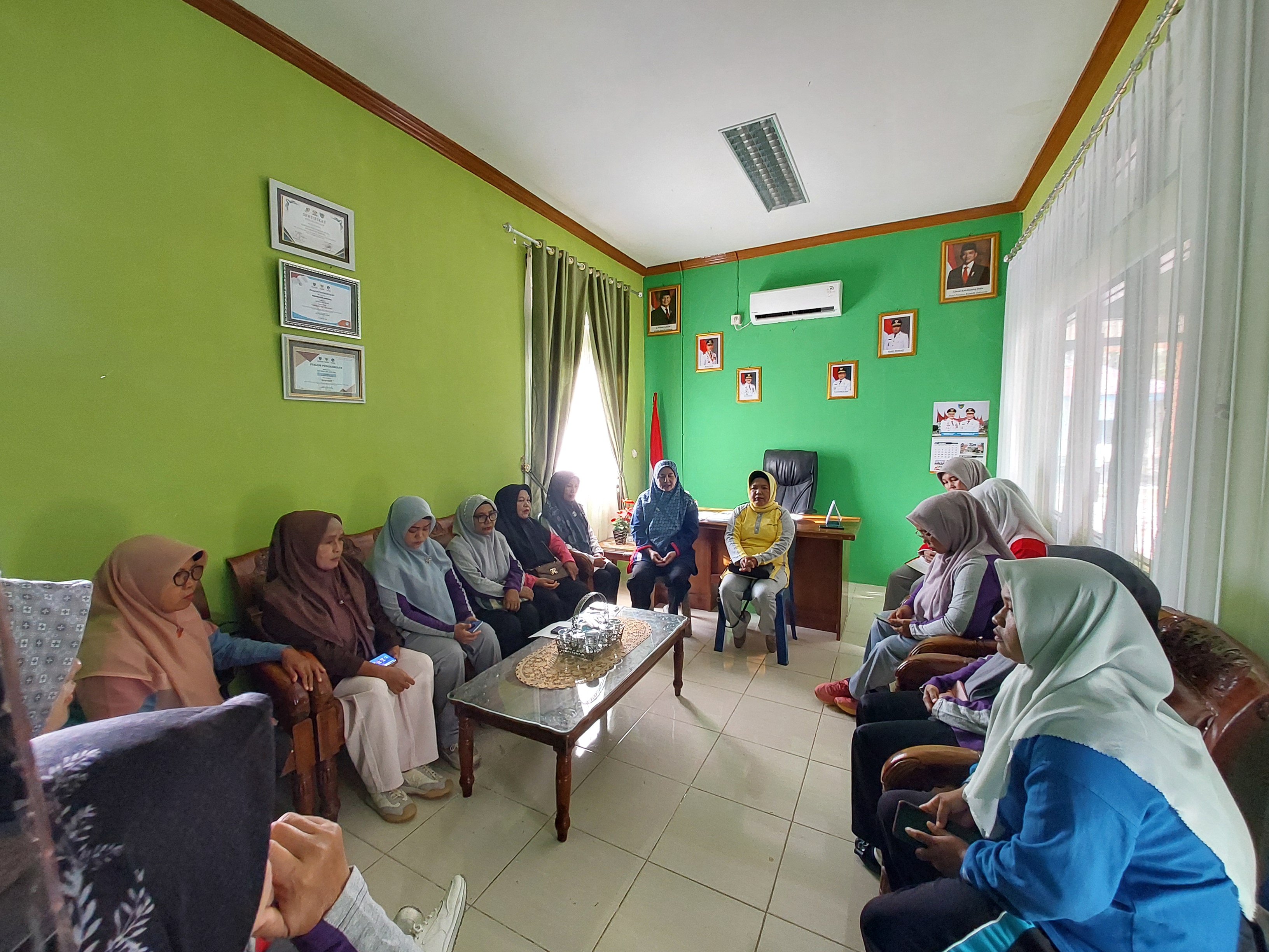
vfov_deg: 89.9
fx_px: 477
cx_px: 634
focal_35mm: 13
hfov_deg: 106.2
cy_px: 476
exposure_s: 1/25
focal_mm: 1.42
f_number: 2.2
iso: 200
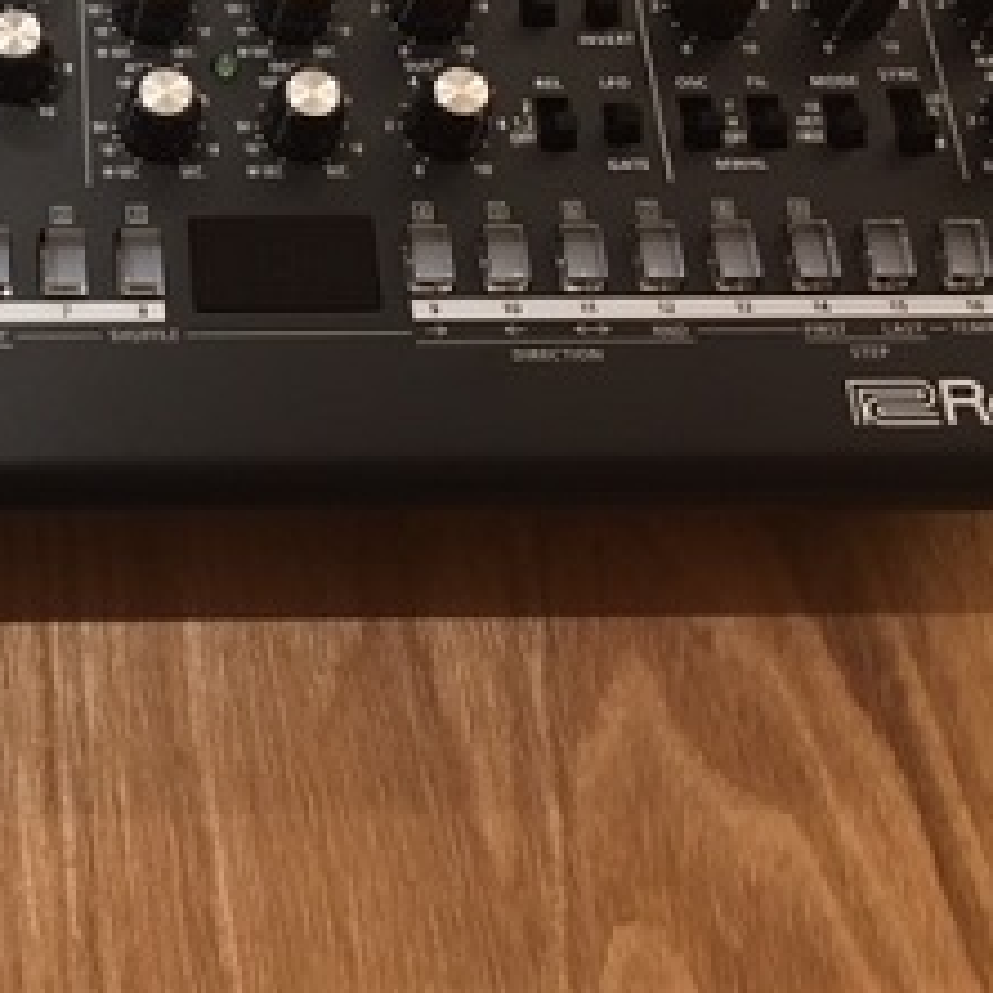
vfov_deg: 28.5
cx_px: -31
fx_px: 1915
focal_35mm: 59
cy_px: 206
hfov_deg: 27.2
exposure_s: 1/30
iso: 100
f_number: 2.2
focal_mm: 4.15
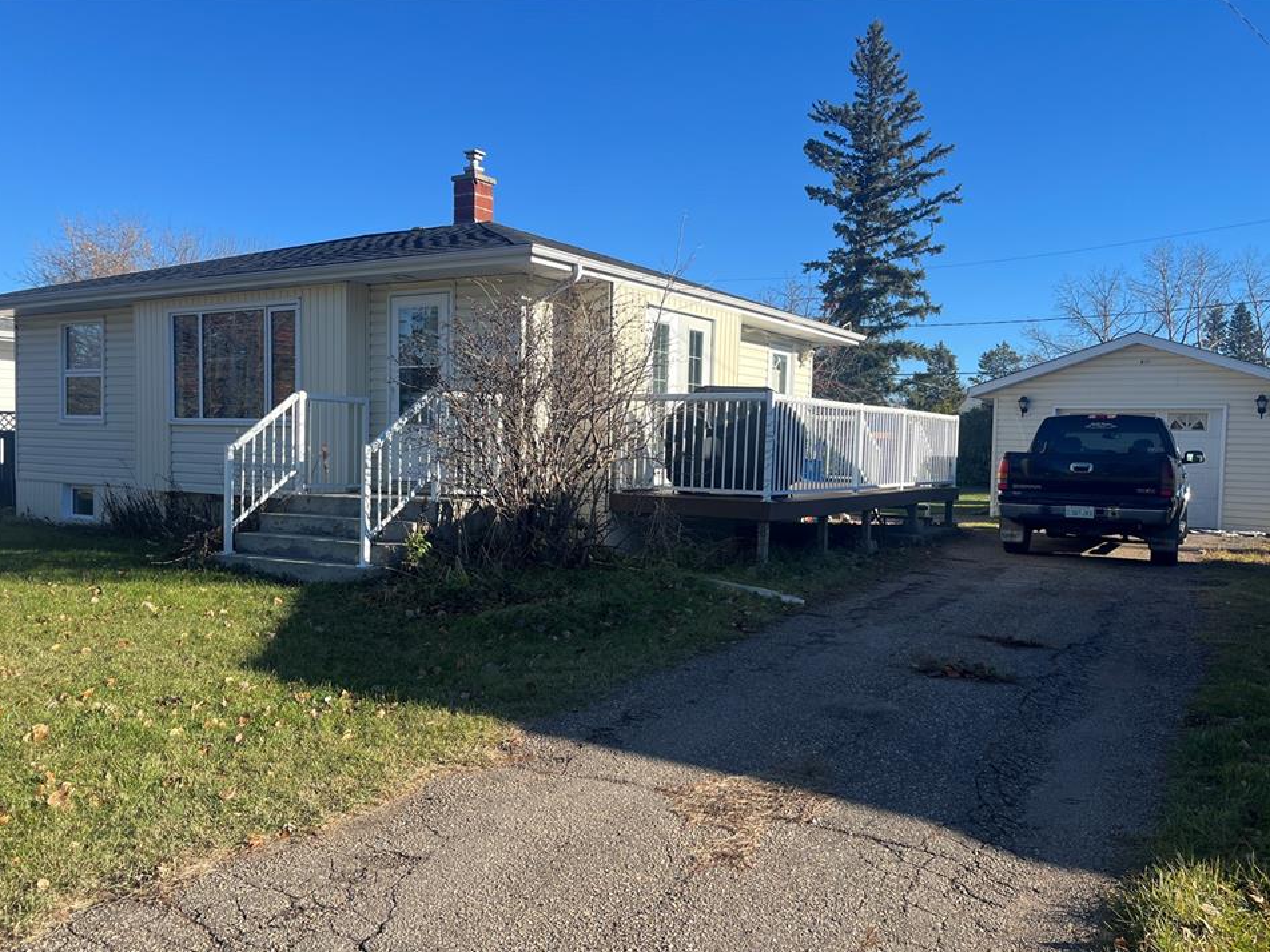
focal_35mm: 28
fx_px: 1027
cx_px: 653
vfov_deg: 49.7
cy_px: 505
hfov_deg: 63.4
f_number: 1.6
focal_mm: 5.1
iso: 50
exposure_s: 1/1923
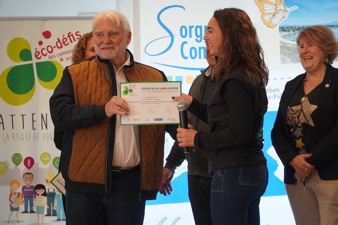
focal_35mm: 136
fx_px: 1281
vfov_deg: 10.0
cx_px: 169
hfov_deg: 15.0
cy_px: 112
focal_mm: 91
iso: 1250
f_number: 4
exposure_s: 1/160
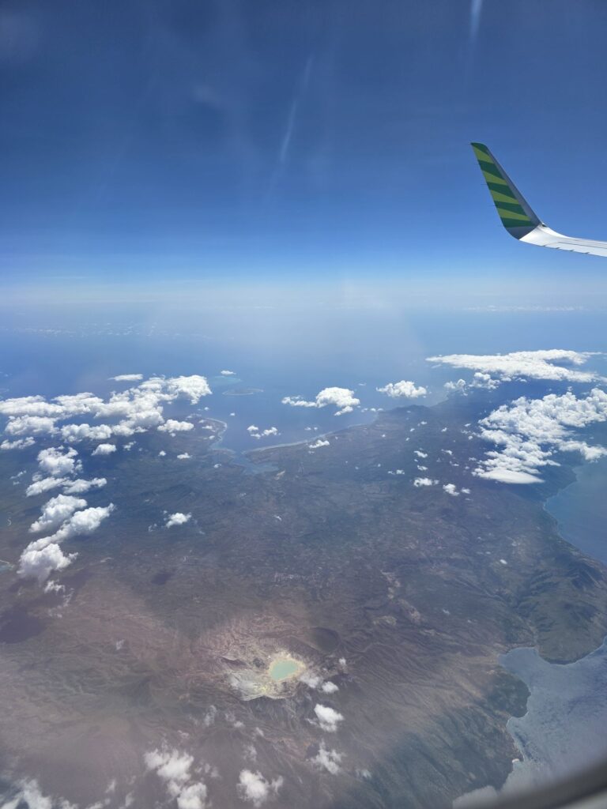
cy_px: 404
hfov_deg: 58.9
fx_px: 538
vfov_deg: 73.9
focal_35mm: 23
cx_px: 304
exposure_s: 1/7944
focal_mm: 6.3
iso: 80
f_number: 1.7
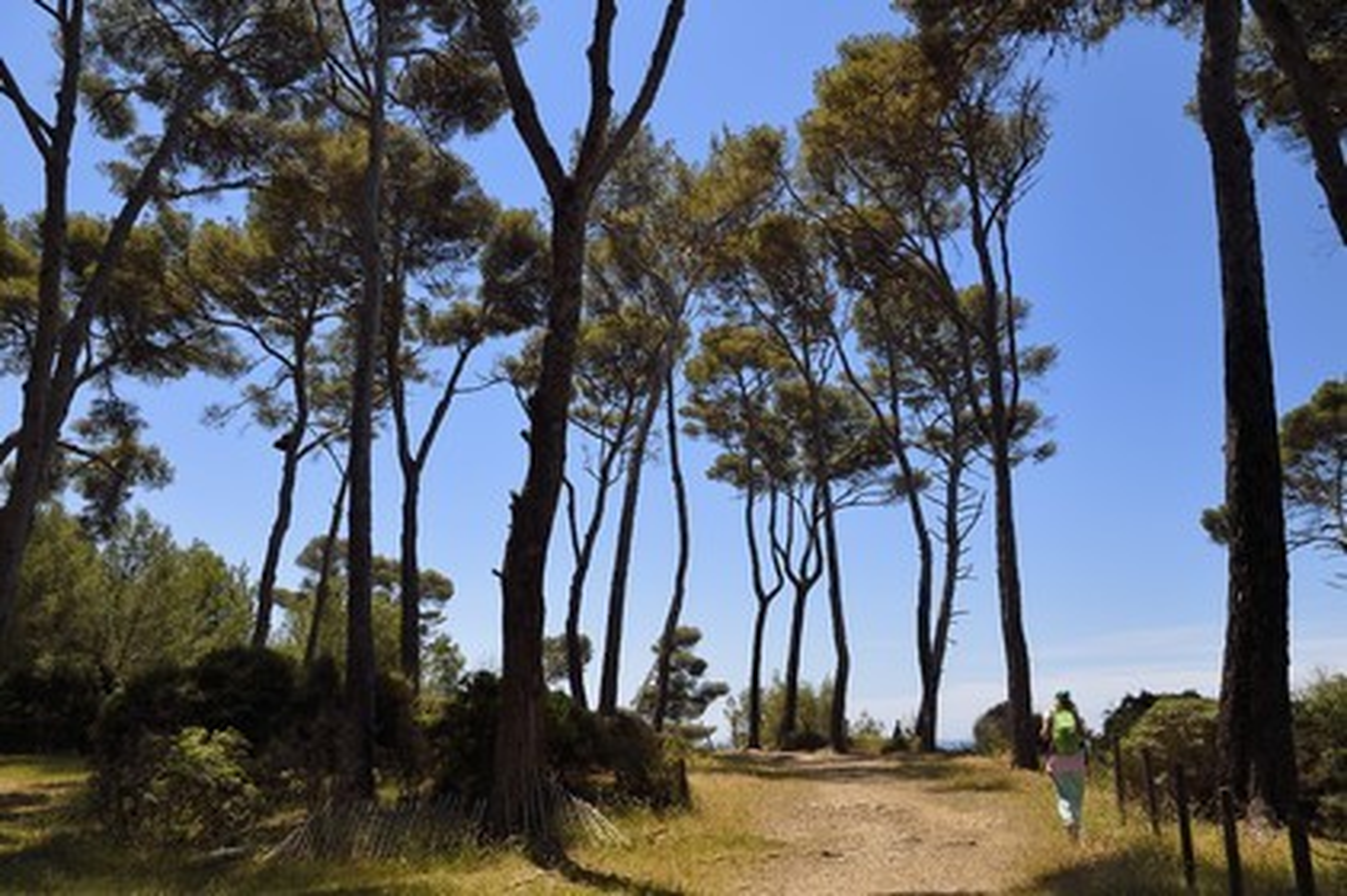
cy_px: 448
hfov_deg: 60.3
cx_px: 674
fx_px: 1159
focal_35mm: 31
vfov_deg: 42.3
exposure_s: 1/640
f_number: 9
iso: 200
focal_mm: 31
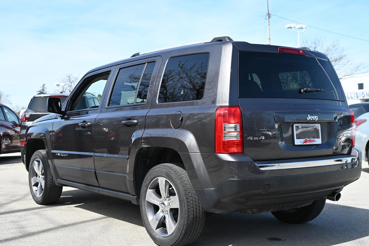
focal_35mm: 46
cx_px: 184
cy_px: 123
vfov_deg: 29.2
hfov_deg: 42.7
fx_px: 471
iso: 100
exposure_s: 1/250
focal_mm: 46
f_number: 5.6
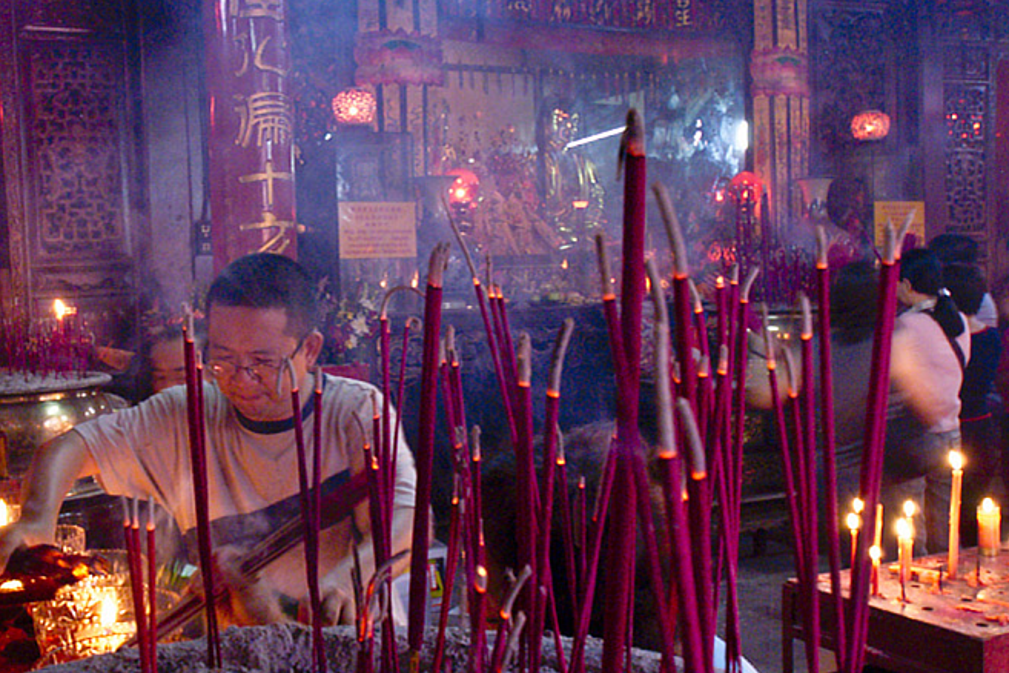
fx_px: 1037
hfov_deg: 51.4
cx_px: 381
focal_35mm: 37
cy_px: 330
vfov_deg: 35.9
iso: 1600
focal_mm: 18
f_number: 6.3
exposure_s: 1/8
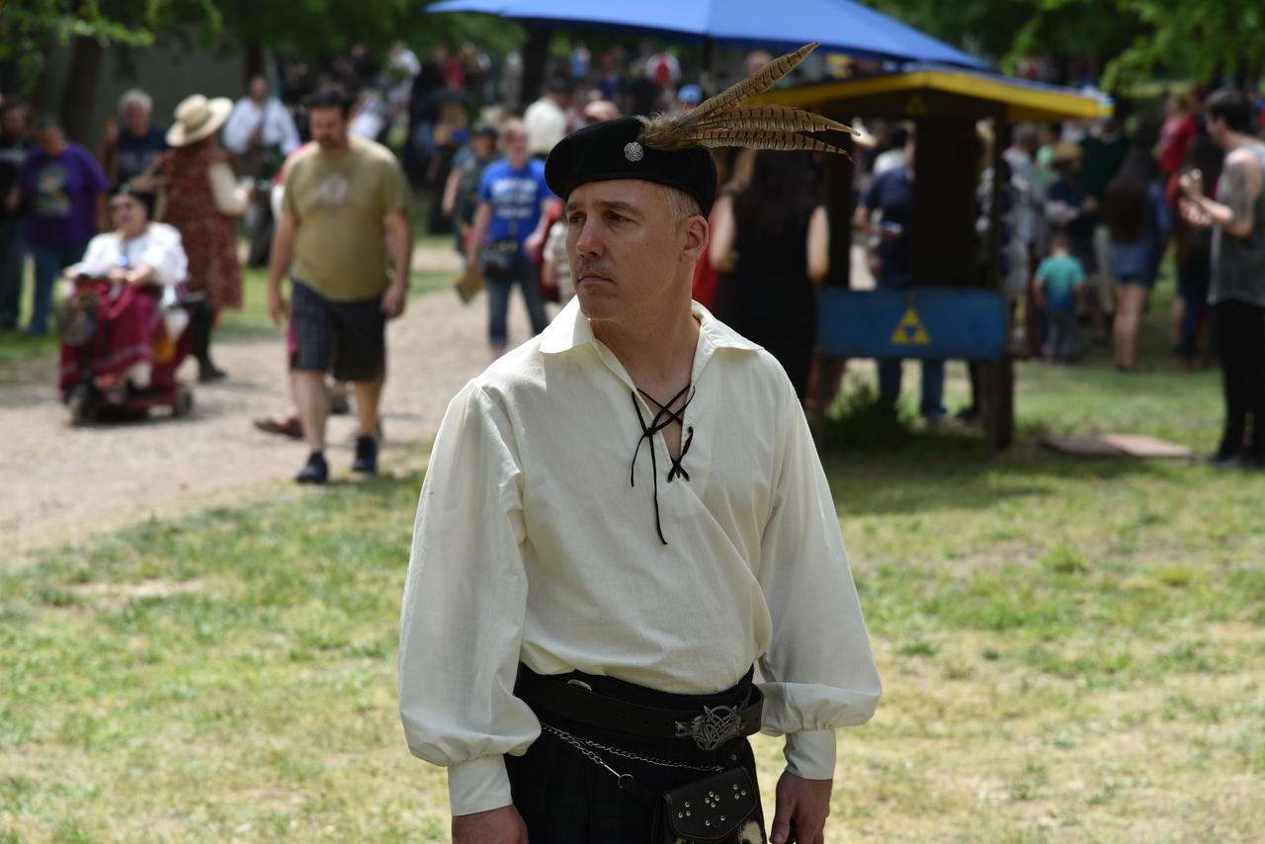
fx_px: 4217
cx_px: 632
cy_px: 422
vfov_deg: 11.4
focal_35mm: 120
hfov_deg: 17.1
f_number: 6.3
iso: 100
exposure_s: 1/250
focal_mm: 120
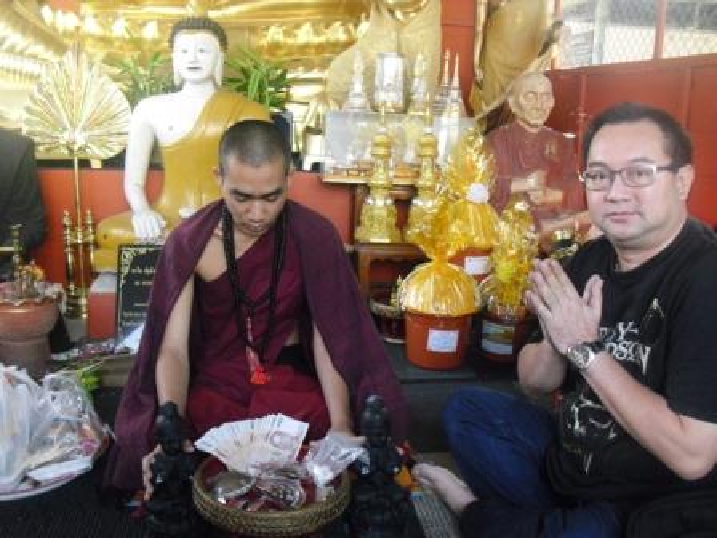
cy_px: 269
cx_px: 358
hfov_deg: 51.4
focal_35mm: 36
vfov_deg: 39.7
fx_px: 746
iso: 400
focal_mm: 6.3
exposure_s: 1/80
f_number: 3.1
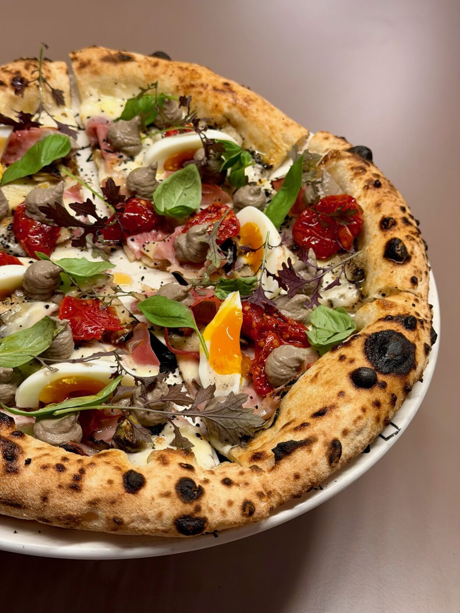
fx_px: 850
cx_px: 230
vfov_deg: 39.7
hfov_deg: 30.3
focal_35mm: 48
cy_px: 306
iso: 160
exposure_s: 1/50
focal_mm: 6.76
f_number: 1.78
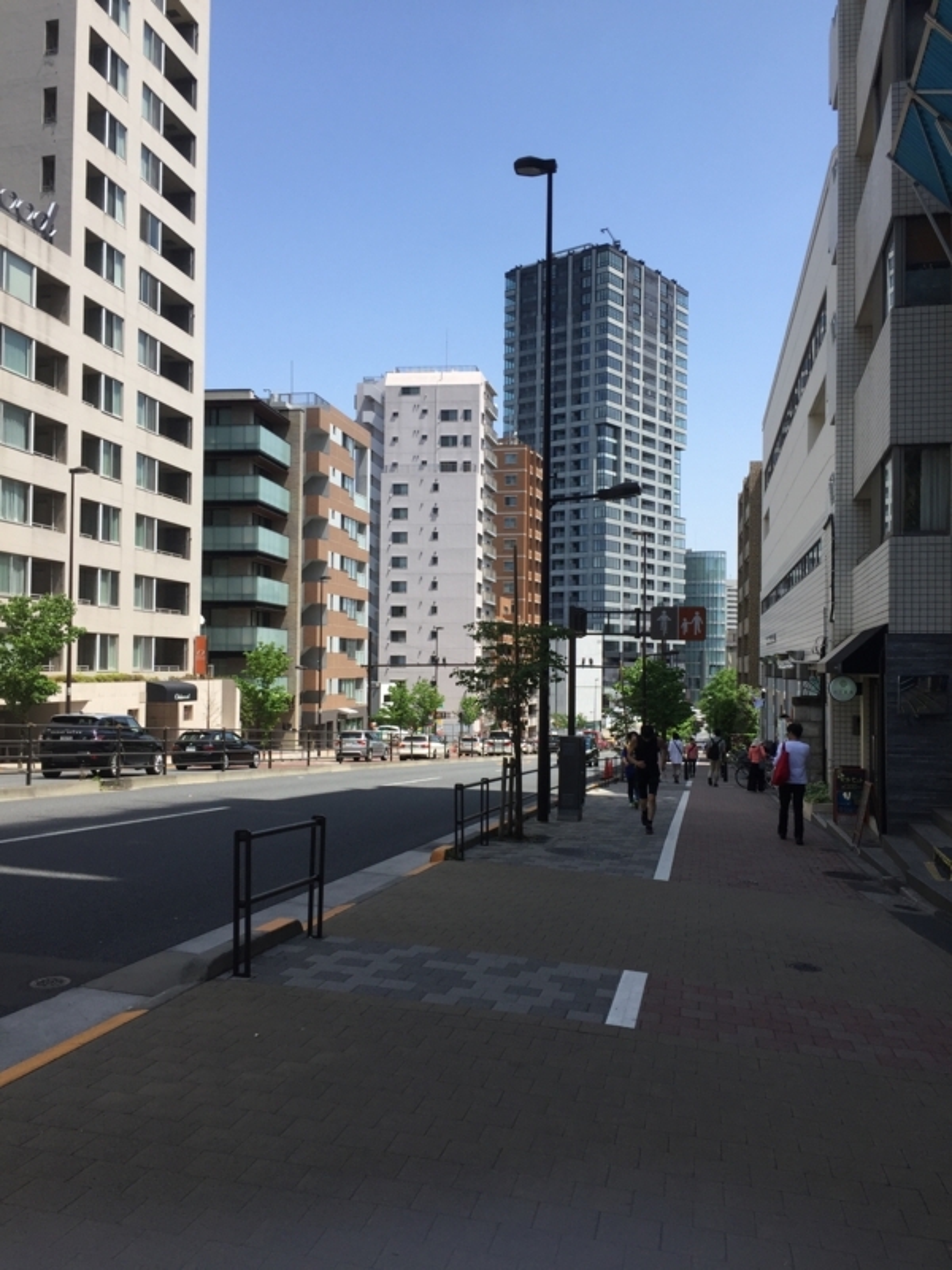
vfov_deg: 61.7
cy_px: 635
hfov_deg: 48.2
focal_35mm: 29
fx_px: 1063
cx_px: 476
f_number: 2.2
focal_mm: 4.15
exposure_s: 1/1522
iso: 32
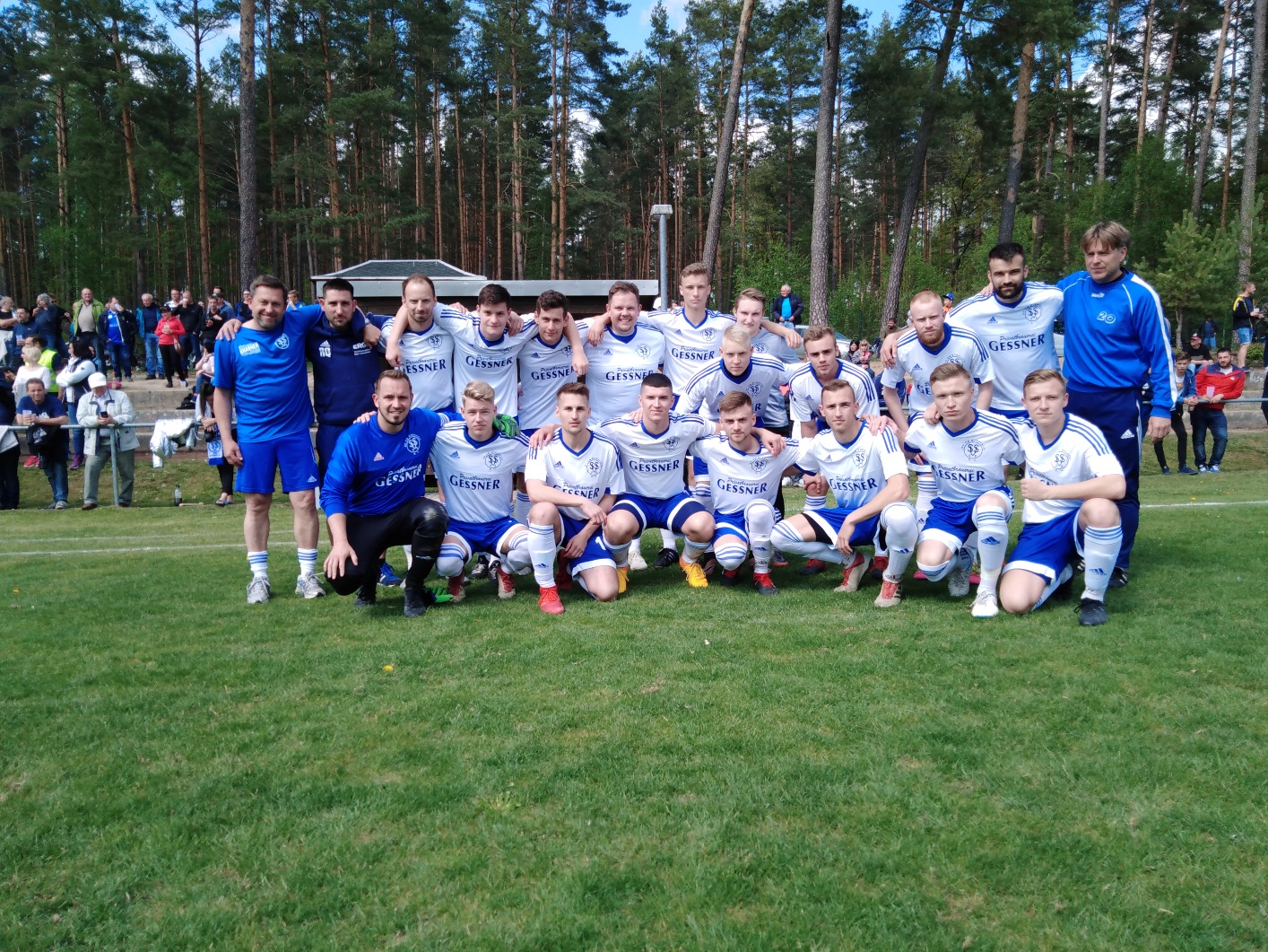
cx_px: 634
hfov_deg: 67.3
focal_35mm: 26
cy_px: 476
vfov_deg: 53.1
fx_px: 953
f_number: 2.2
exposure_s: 1/580
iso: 100
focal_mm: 3.46
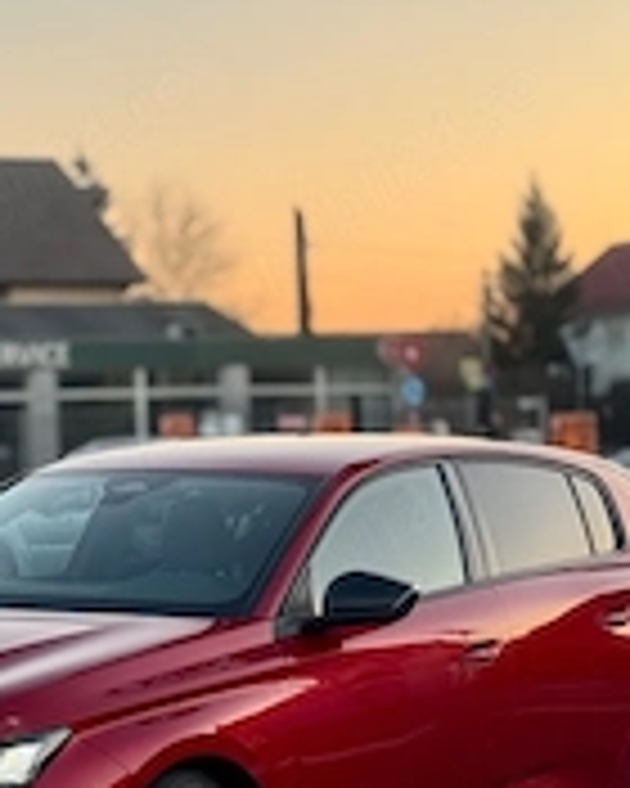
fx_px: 2494
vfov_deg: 17.8
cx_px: 135
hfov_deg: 14.3
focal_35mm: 107
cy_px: 581
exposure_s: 1/232
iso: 64
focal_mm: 6.76
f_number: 1.78
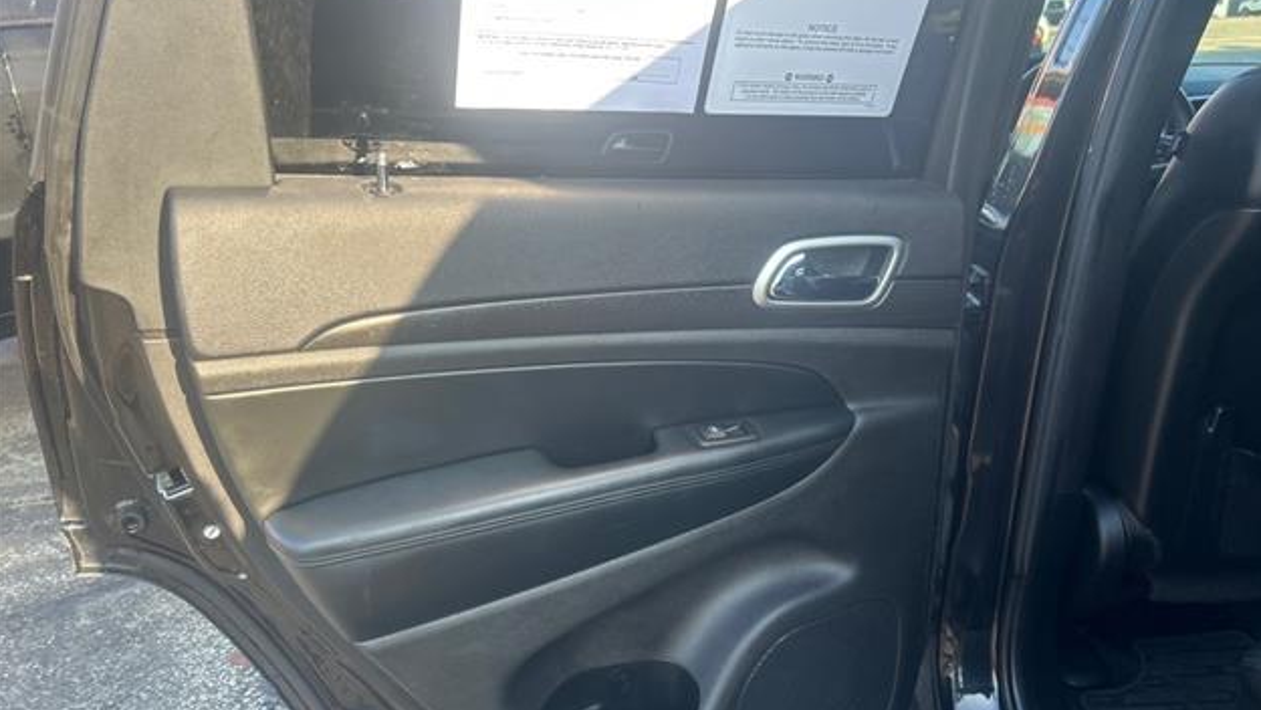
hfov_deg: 66.0
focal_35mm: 29
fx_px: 970
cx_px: 638
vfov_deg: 40.2
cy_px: 391
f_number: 1.5
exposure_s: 1/273
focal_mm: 5.7
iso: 40
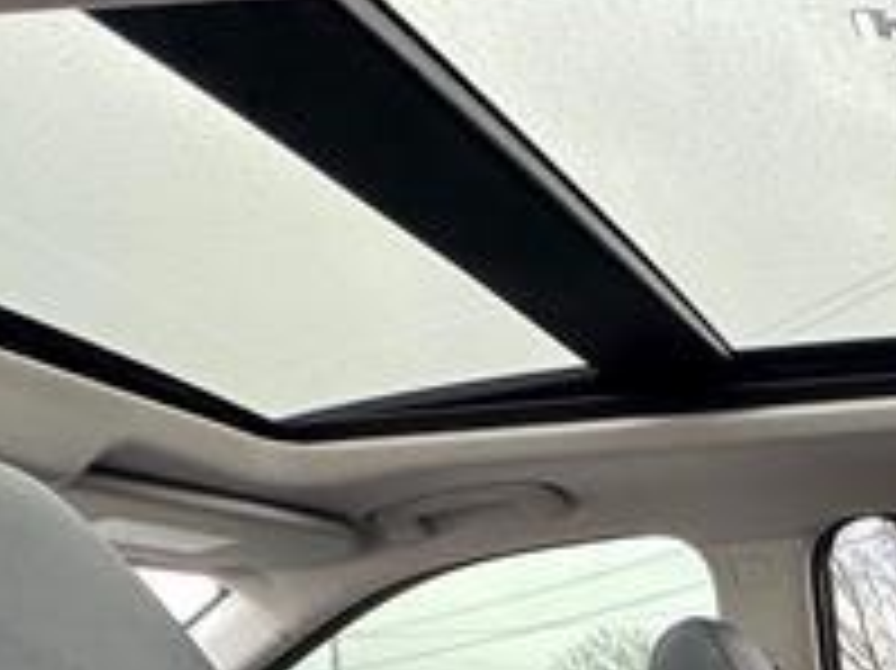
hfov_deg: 31.8
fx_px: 1164
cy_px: 971
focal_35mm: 45
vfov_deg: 25.3
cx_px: 1175
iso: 160
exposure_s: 1/99
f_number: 2.2
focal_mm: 2.22
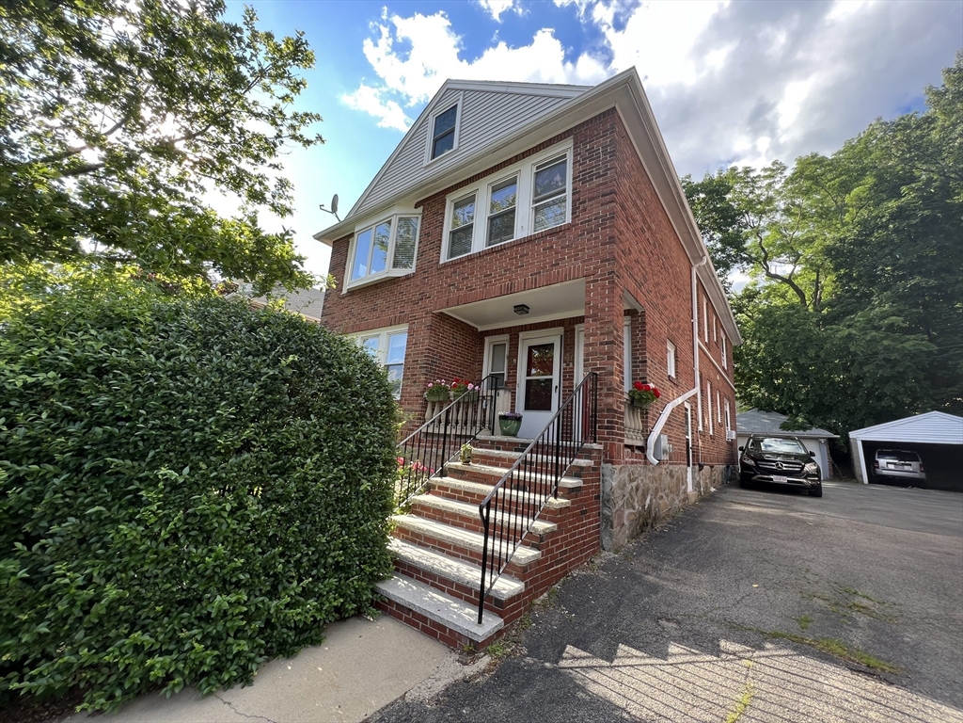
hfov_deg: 106.2
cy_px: 362
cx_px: 482
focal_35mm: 13
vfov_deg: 89.9
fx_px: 362
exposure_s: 1/238
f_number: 1.8
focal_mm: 1.57
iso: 32
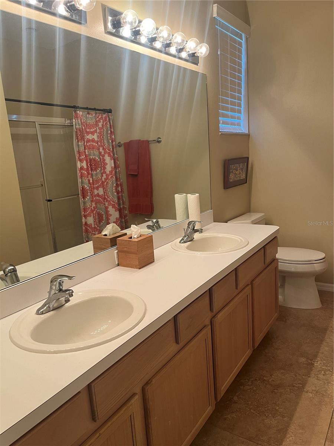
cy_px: 223
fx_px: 334
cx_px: 167
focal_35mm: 26
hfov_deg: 53.1
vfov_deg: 67.3
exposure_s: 1/60
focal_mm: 5.1
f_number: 1.6
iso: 80
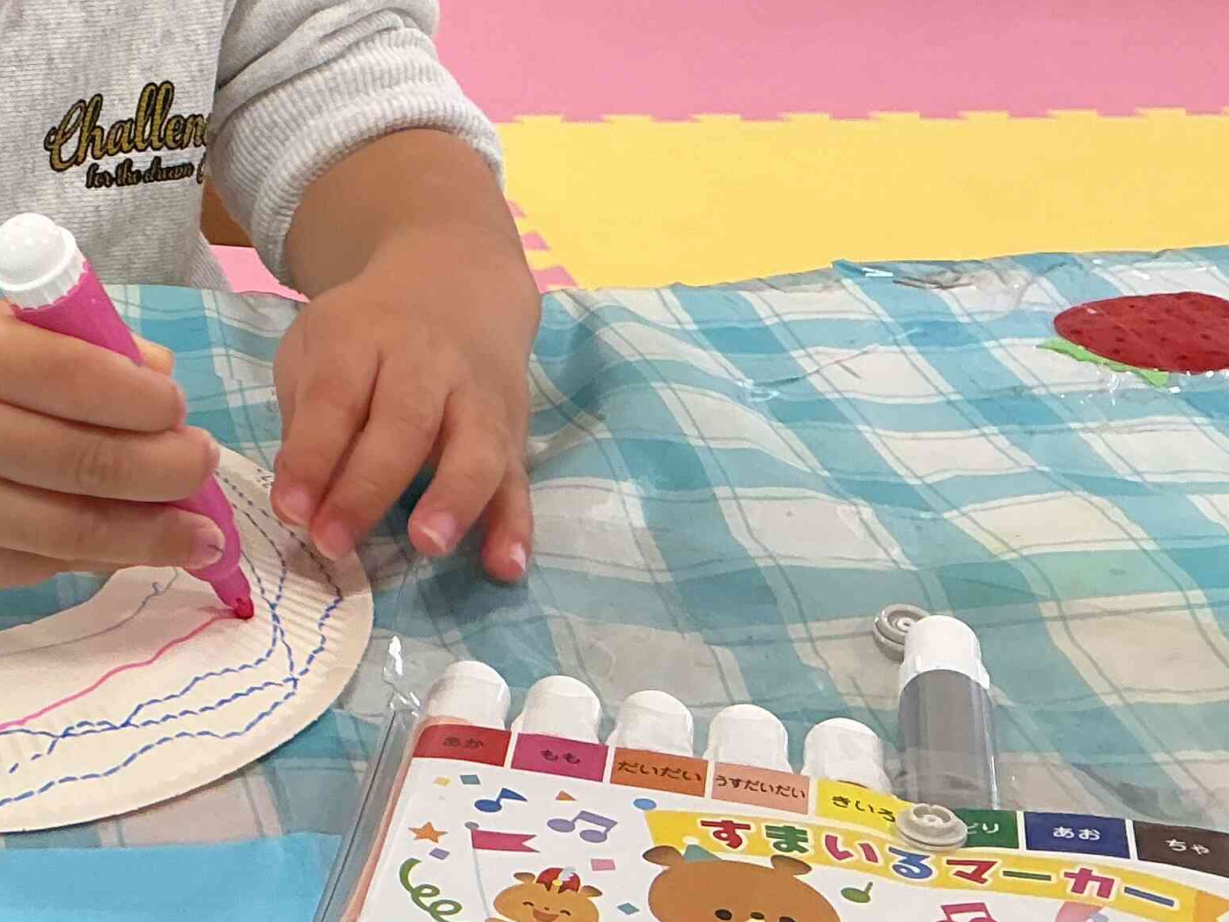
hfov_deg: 23.3
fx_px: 2698
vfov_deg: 18.6
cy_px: -113
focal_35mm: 76
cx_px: -283
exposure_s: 1/60
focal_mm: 3
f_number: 1.8
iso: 40
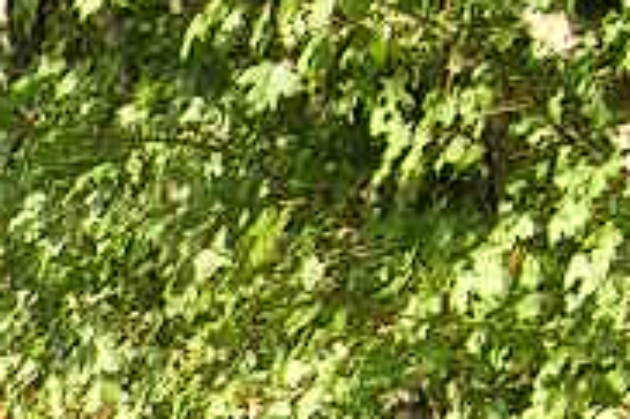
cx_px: -654
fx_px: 3584
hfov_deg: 9.4
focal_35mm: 205
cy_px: 1011
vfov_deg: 6.4
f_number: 2.8
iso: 50
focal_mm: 5.4
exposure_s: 1/153
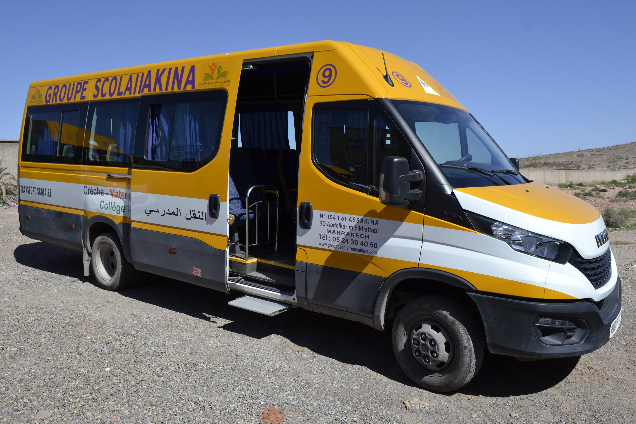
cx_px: 318
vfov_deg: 43.6
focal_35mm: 30
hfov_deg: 61.9
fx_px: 530
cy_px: 212
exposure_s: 1/250
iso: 100
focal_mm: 20
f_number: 8
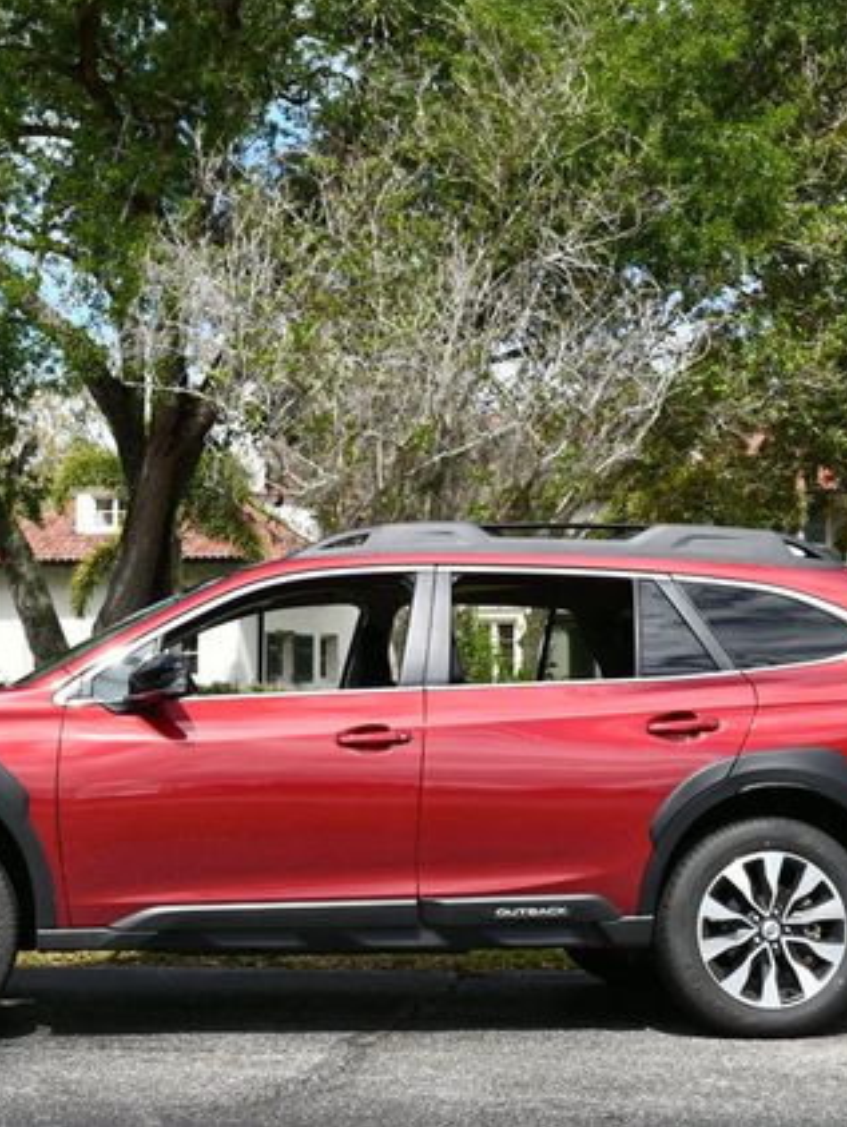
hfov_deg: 21.0
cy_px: 558
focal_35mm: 70
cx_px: 329
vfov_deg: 27.8
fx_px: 2281
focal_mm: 24
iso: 110
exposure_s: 1/250
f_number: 8
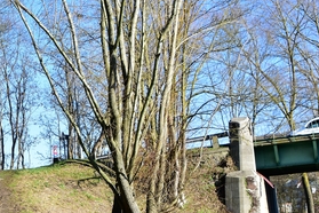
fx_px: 629
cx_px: 5
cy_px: 116
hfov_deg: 27.0
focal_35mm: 71
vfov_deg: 19.2
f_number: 11
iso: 200
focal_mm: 22
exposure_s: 1/125
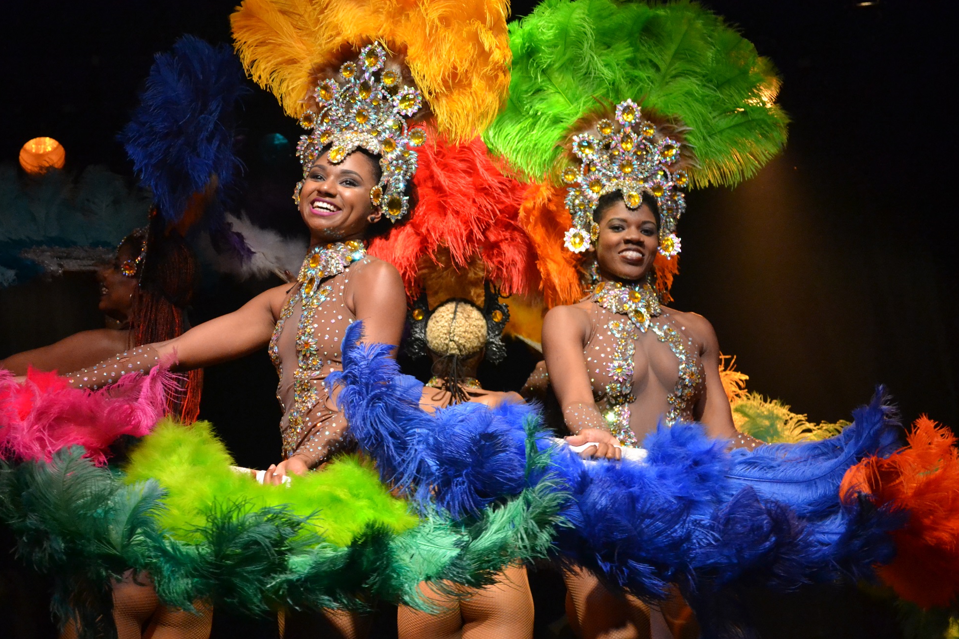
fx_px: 1944
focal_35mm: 73
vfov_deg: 18.7
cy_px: 365
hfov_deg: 27.7
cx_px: 447
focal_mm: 42
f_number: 5.3
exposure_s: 1/400
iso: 3200
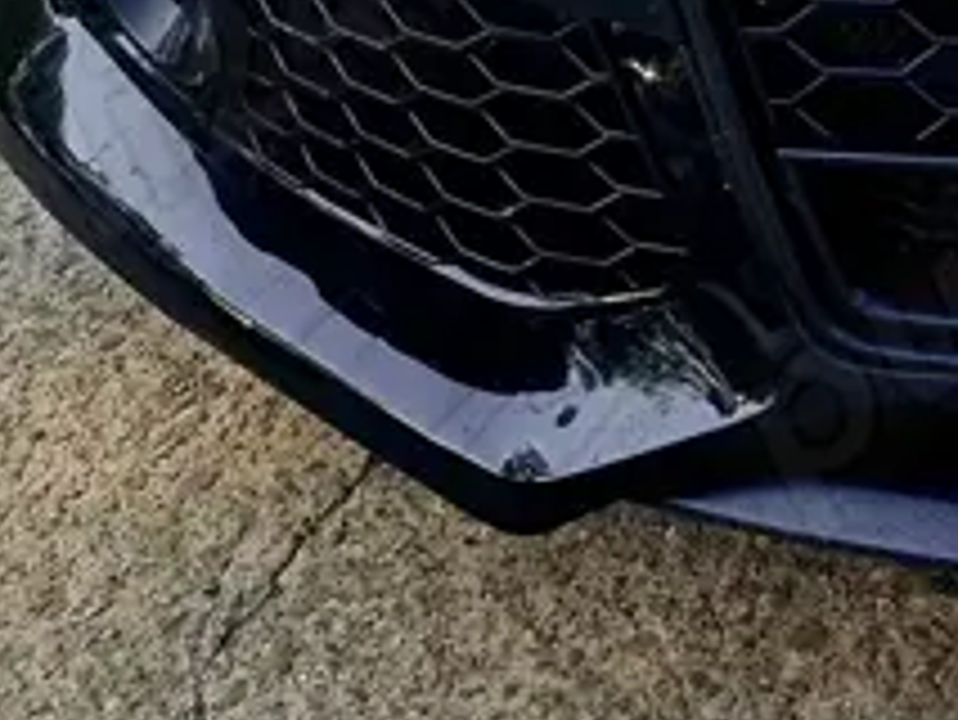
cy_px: -940
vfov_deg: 11.6
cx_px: 1741
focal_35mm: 108
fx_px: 2991
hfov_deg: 15.5
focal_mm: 5.54
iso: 50
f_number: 1.8
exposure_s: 1/476
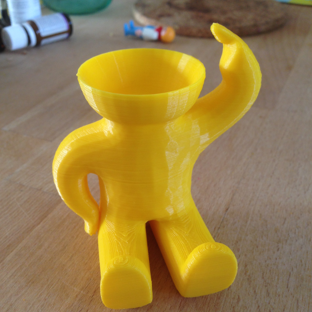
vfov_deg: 42.8
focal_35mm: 39
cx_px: 156
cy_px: 175
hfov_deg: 42.8
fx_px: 398
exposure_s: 1/20
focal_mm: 4.12
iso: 64
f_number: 2.4
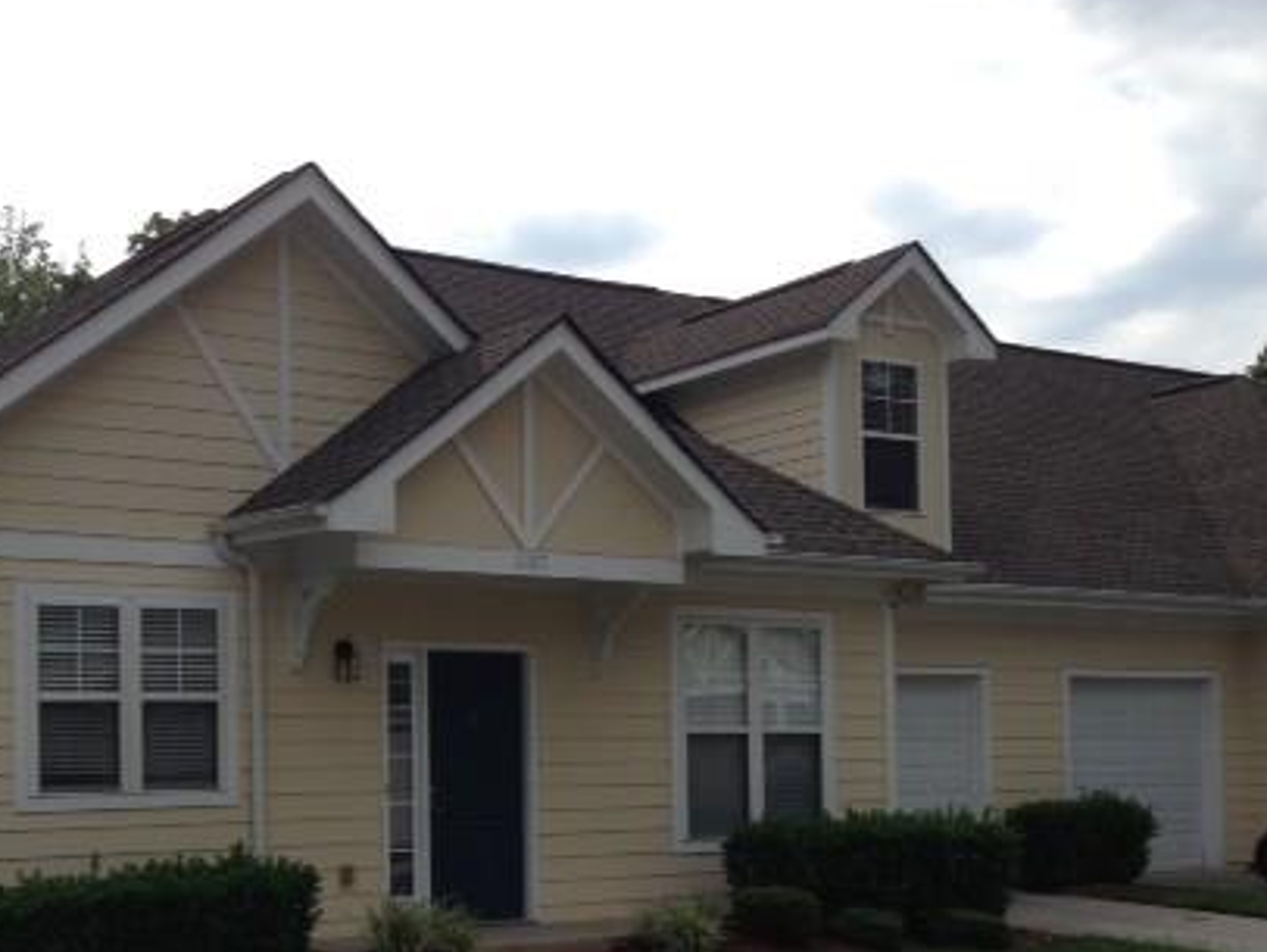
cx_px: 428
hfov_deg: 36.4
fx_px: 1904
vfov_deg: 27.7
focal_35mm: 52
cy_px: 709
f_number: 2.4
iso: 50
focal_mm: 4.12
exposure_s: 1/1695
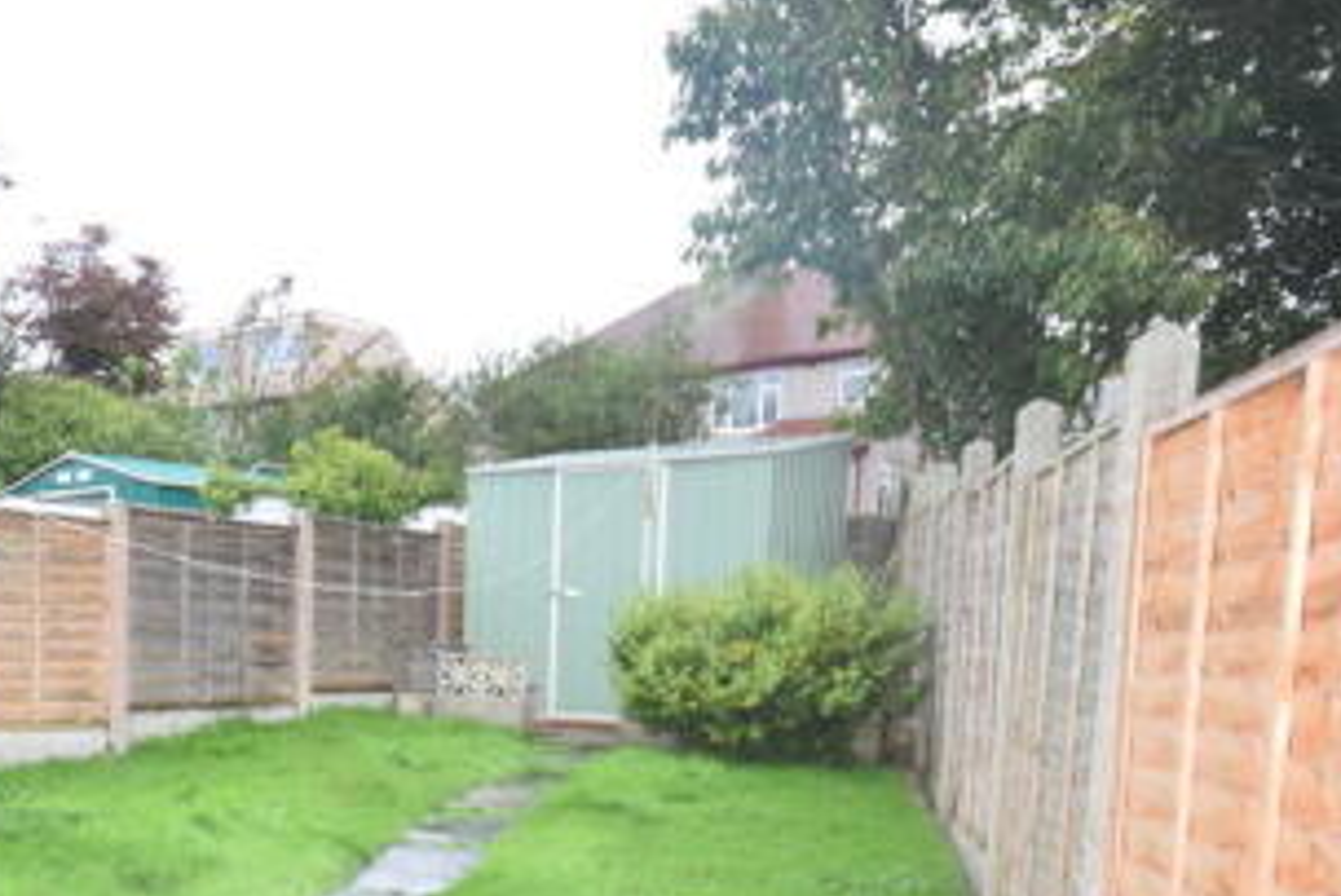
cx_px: 179
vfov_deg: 30.4
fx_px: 1568
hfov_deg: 43.0
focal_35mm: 42
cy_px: 819
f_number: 5.6
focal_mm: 13
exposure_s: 1/125
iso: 800
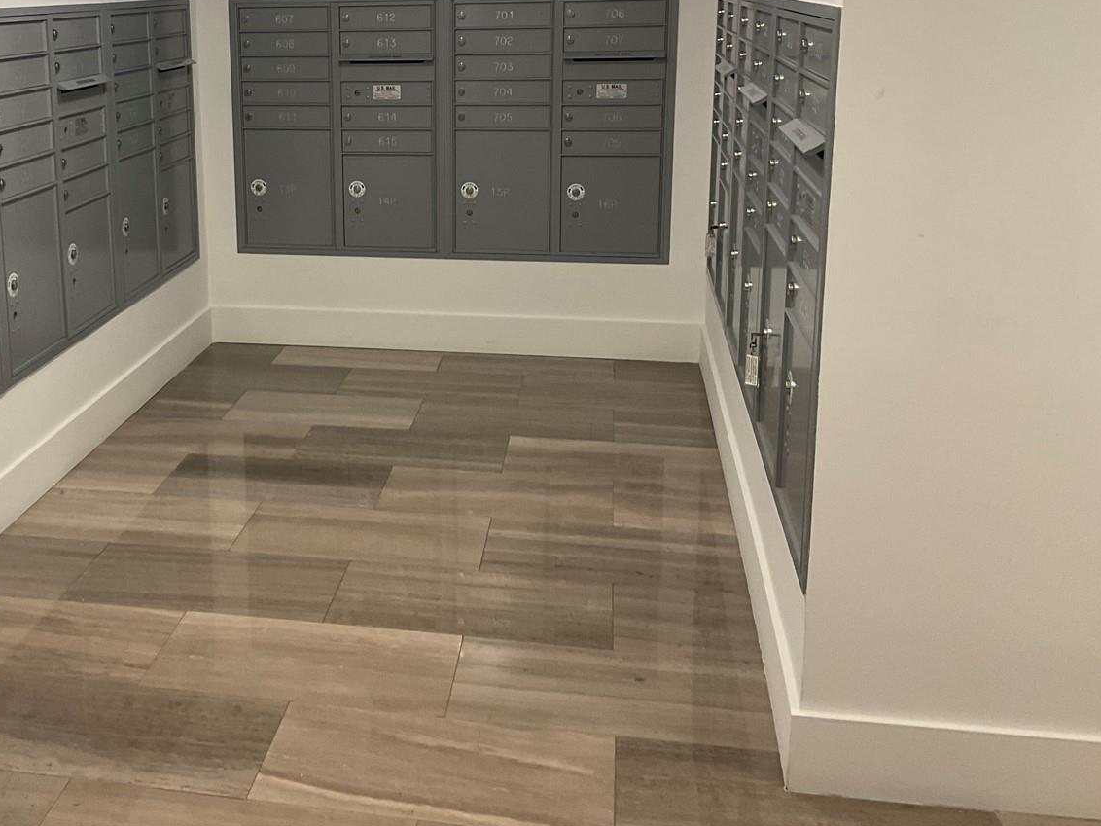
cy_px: 244
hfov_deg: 44.8
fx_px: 1304
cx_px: 333
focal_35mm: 41
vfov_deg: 34.6
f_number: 1.8
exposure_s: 1/60
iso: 100
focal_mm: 3
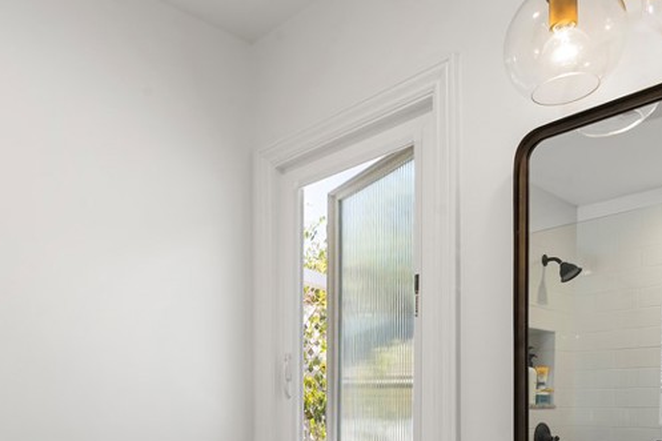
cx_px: 277
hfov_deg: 56.9
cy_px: 402
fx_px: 607
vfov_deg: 37.2
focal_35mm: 33
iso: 400
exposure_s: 1/15
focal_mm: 16
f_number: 9
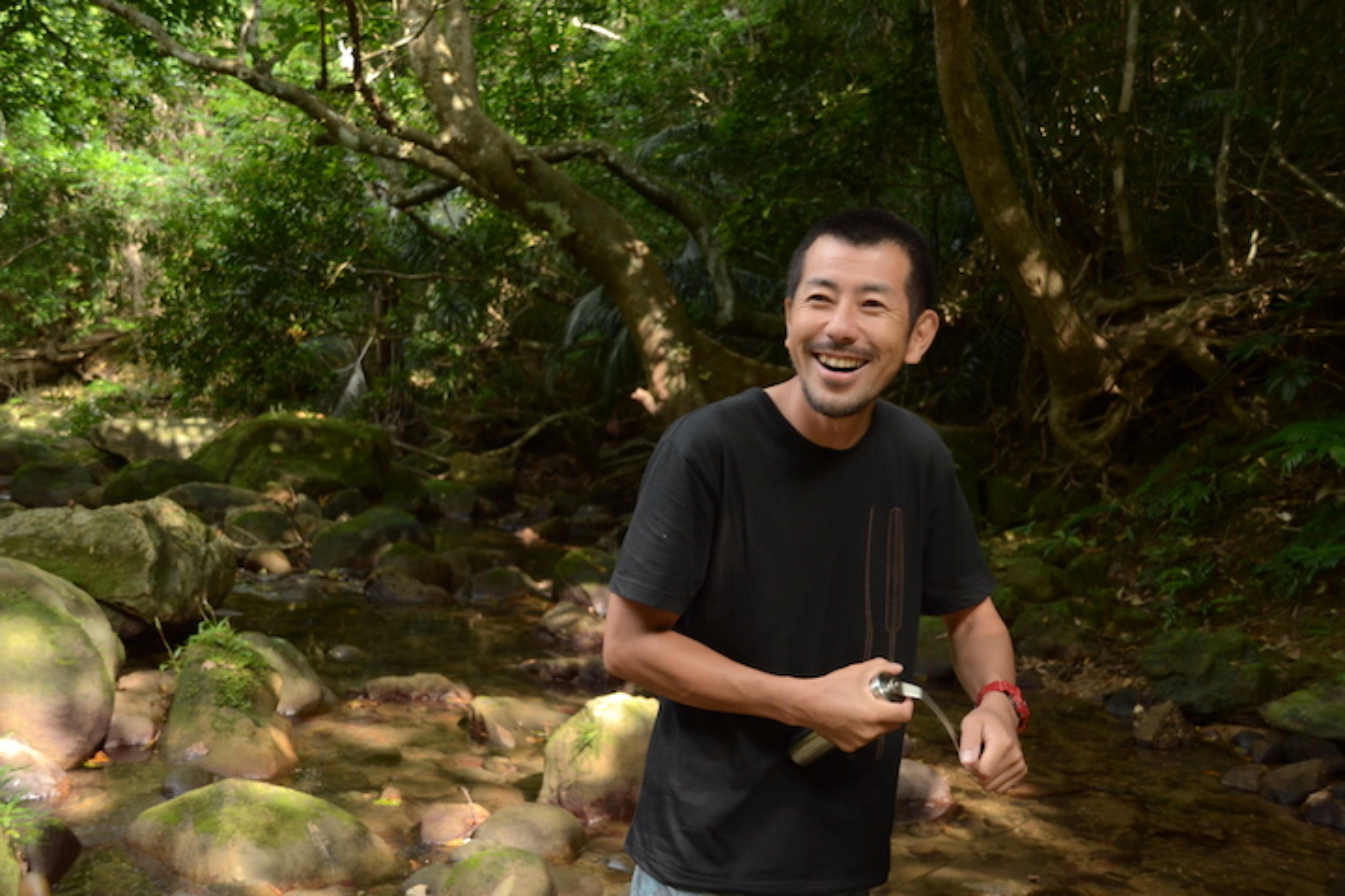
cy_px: 448
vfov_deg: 36.9
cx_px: 672
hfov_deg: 53.1
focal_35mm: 36
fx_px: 1345
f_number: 5.6
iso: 200
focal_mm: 24
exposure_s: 1/50
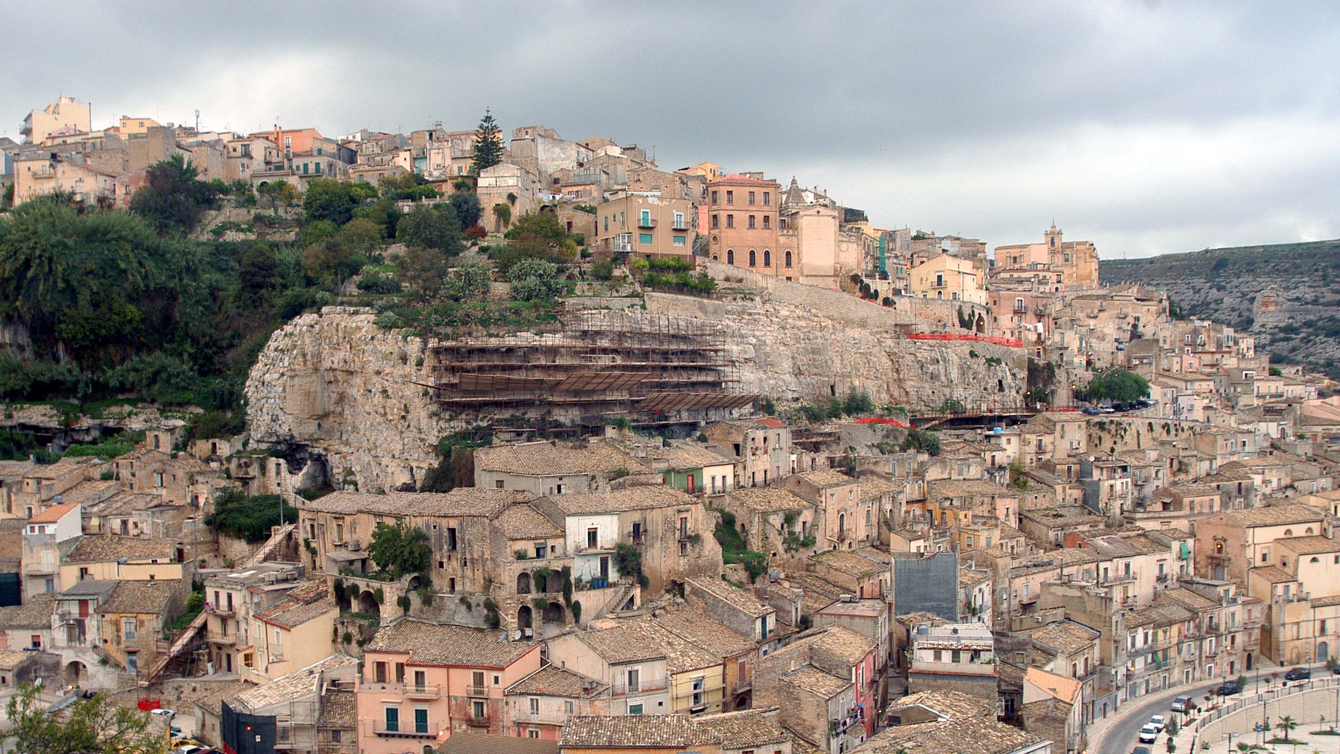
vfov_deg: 35.0
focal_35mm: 34
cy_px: 449
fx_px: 1191
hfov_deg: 58.7
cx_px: 668
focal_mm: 21
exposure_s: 1/200
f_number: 4
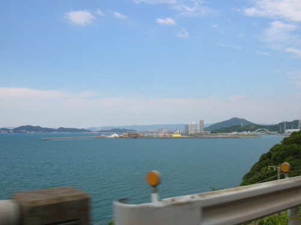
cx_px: 150
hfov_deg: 52.7
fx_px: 304
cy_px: 112
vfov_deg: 40.6
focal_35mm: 35
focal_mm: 5.8
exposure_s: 1/277
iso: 50
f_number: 5.6
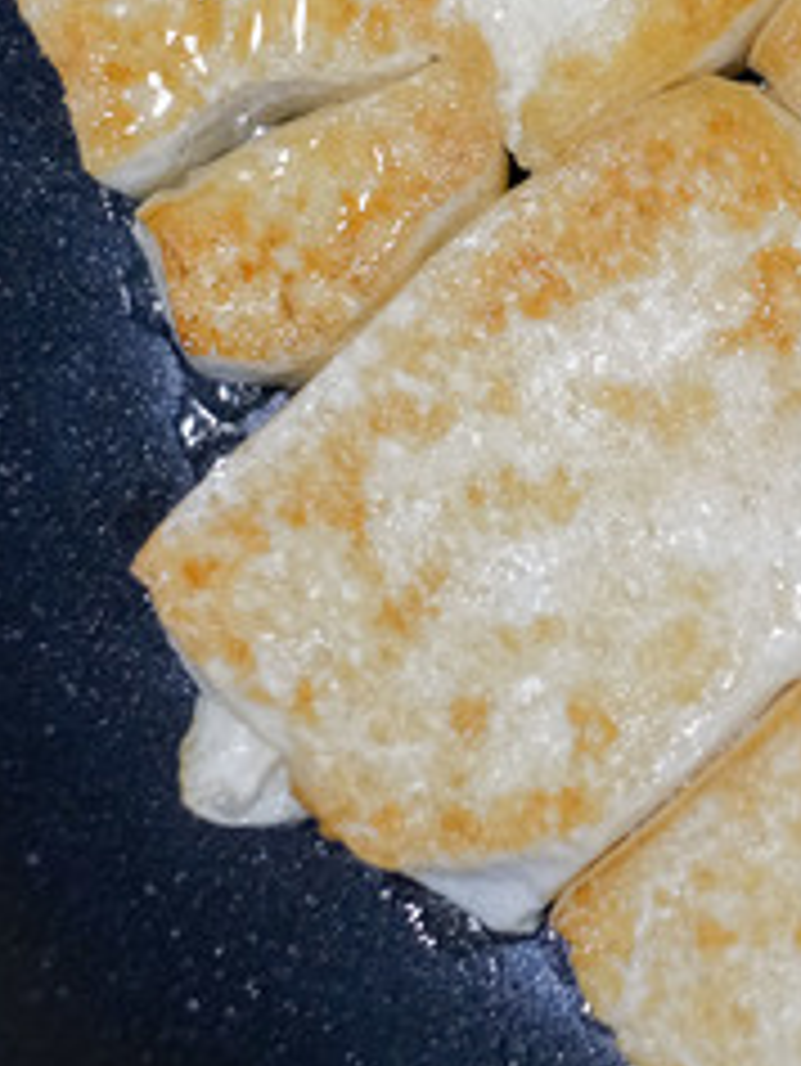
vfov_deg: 12.6
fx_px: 4778
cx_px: 1278
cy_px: 31
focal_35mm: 155
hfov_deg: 9.3
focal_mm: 35
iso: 2500
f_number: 2.5
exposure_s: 1/350
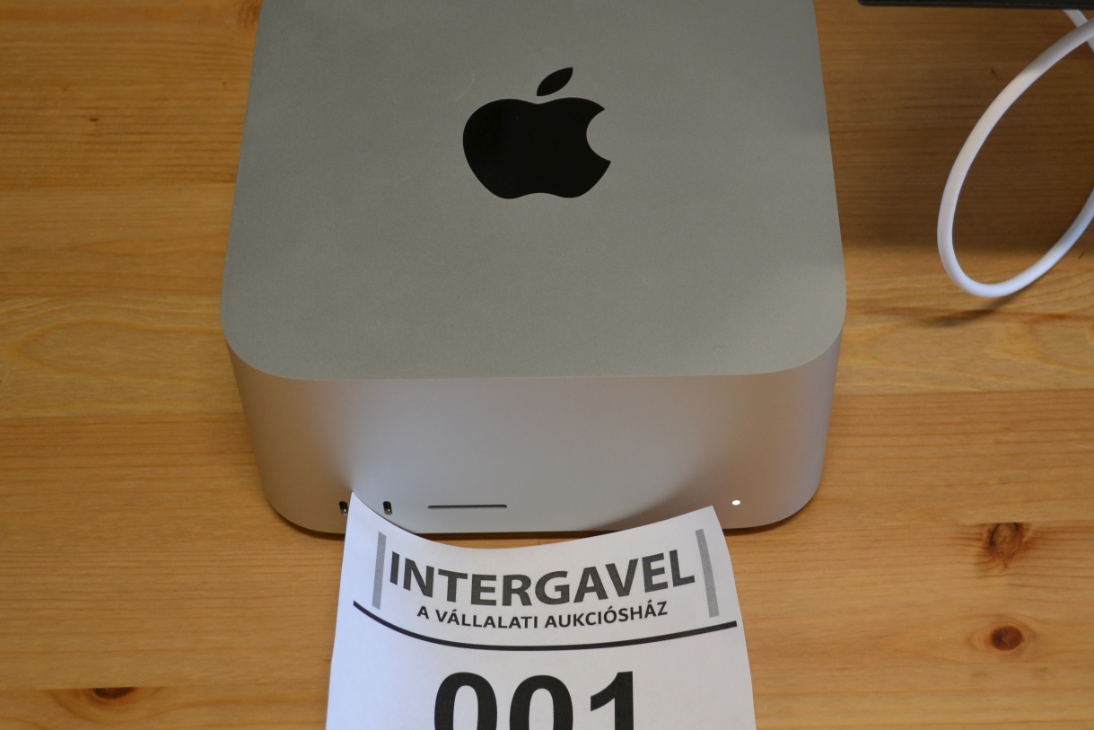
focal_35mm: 63
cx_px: 595
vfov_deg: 21.6
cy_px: 377
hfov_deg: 31.9
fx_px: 1915
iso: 400
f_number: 4.8
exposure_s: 1/30
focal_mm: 32
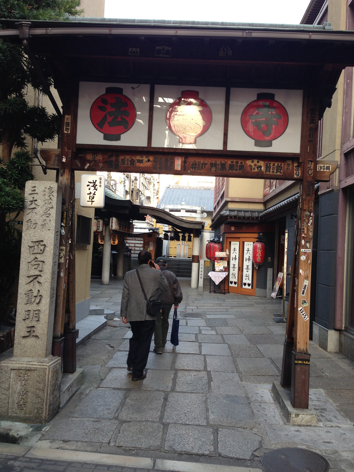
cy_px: 236
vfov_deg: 55.4
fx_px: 450
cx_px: 177
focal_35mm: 33
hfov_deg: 42.9
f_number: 2.4
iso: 50
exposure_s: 1/136
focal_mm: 4.12
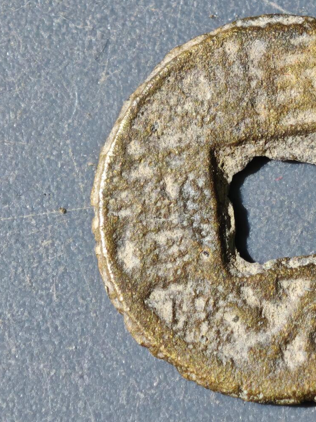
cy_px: 148
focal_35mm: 241
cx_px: 272
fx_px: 2933
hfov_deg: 6.2
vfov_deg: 8.2
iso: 400
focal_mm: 9
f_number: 2
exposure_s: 1/100
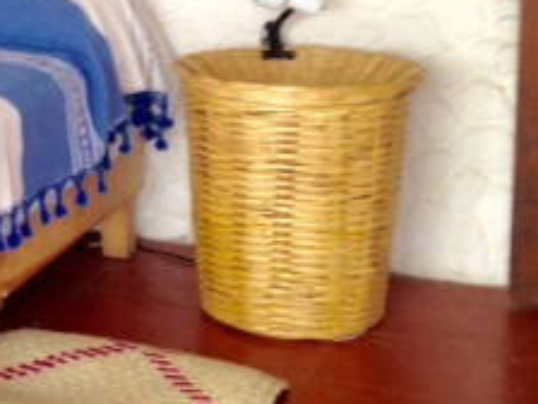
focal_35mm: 100
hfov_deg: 18.5
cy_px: 41
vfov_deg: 14.6
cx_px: -127
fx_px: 1554
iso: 50
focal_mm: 4.28
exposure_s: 1/24
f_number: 2.4
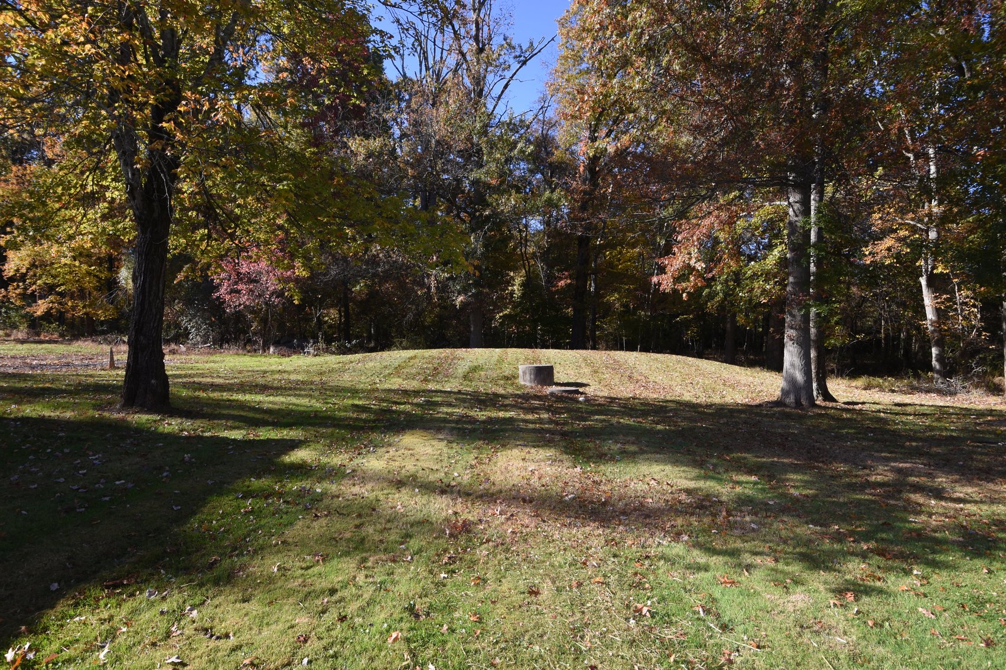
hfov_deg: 85.4
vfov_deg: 63.2
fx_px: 545
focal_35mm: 20
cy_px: 335
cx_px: 503
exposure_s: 1/160
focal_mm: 13
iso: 100
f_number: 6.3
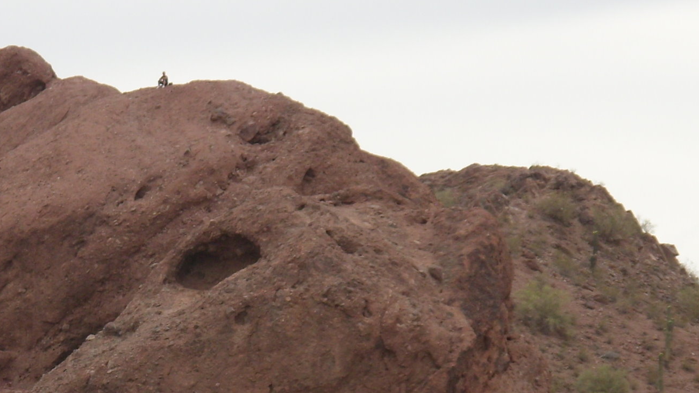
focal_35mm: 278
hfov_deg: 7.8
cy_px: 410
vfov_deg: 4.4
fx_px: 5152
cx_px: 184
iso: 100
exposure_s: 1/148
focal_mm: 21.3
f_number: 3.9
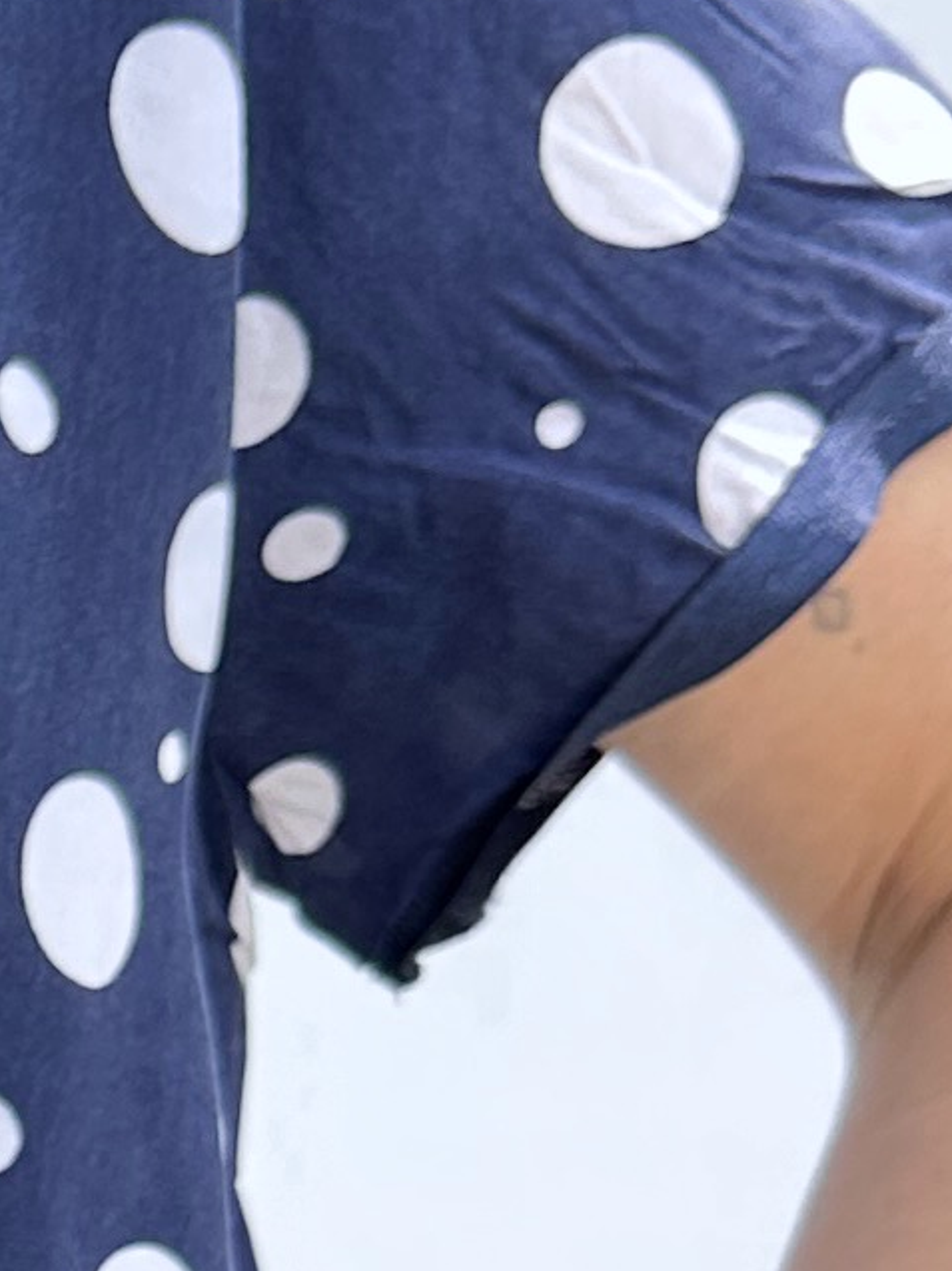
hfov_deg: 8.7
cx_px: -1455
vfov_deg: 12.1
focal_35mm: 152
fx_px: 5579
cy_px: 2141
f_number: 1.78
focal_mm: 6.86
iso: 64
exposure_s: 1/228
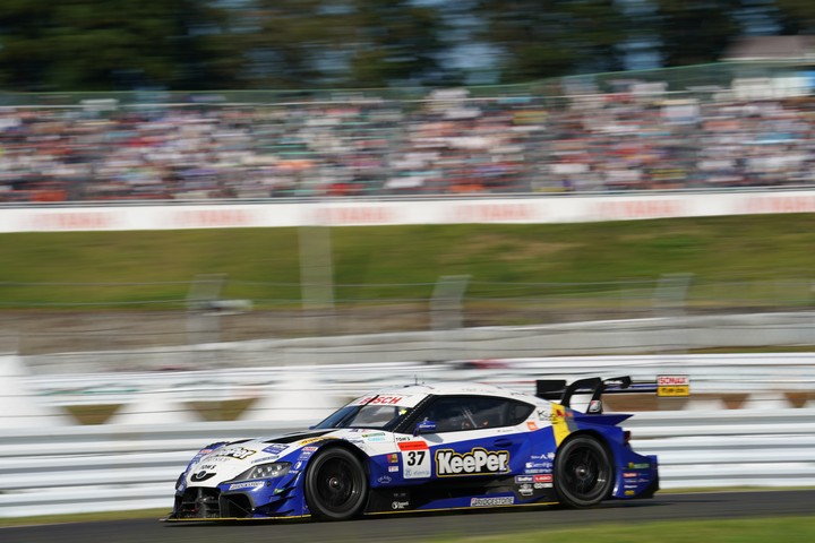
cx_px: 408
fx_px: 4527
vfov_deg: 6.9
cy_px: 272
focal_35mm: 200
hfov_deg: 10.3
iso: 100
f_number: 14
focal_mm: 200
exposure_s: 1/125
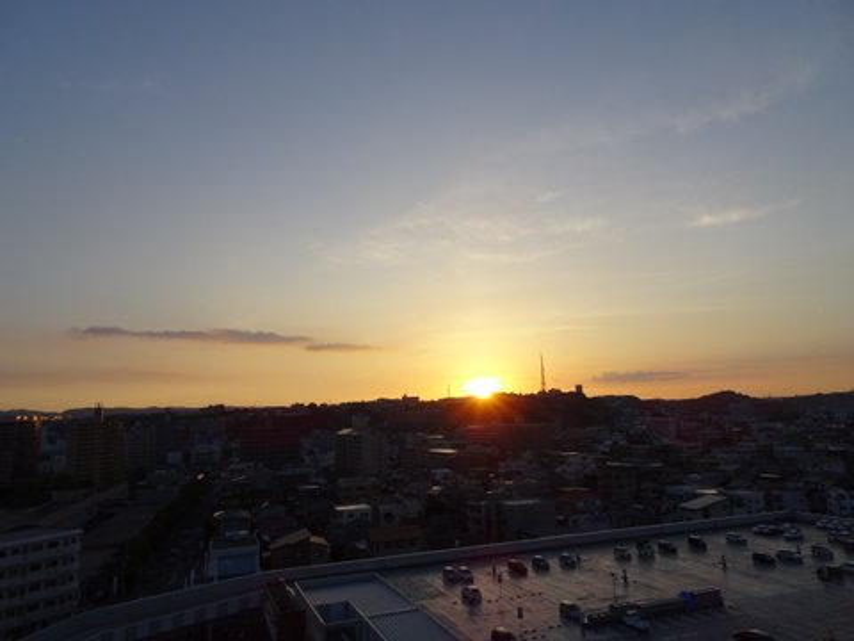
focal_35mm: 24
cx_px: 427
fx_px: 592
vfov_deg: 56.8
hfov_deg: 71.6
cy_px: 320
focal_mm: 4.1
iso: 80
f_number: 3.5
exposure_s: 1/640
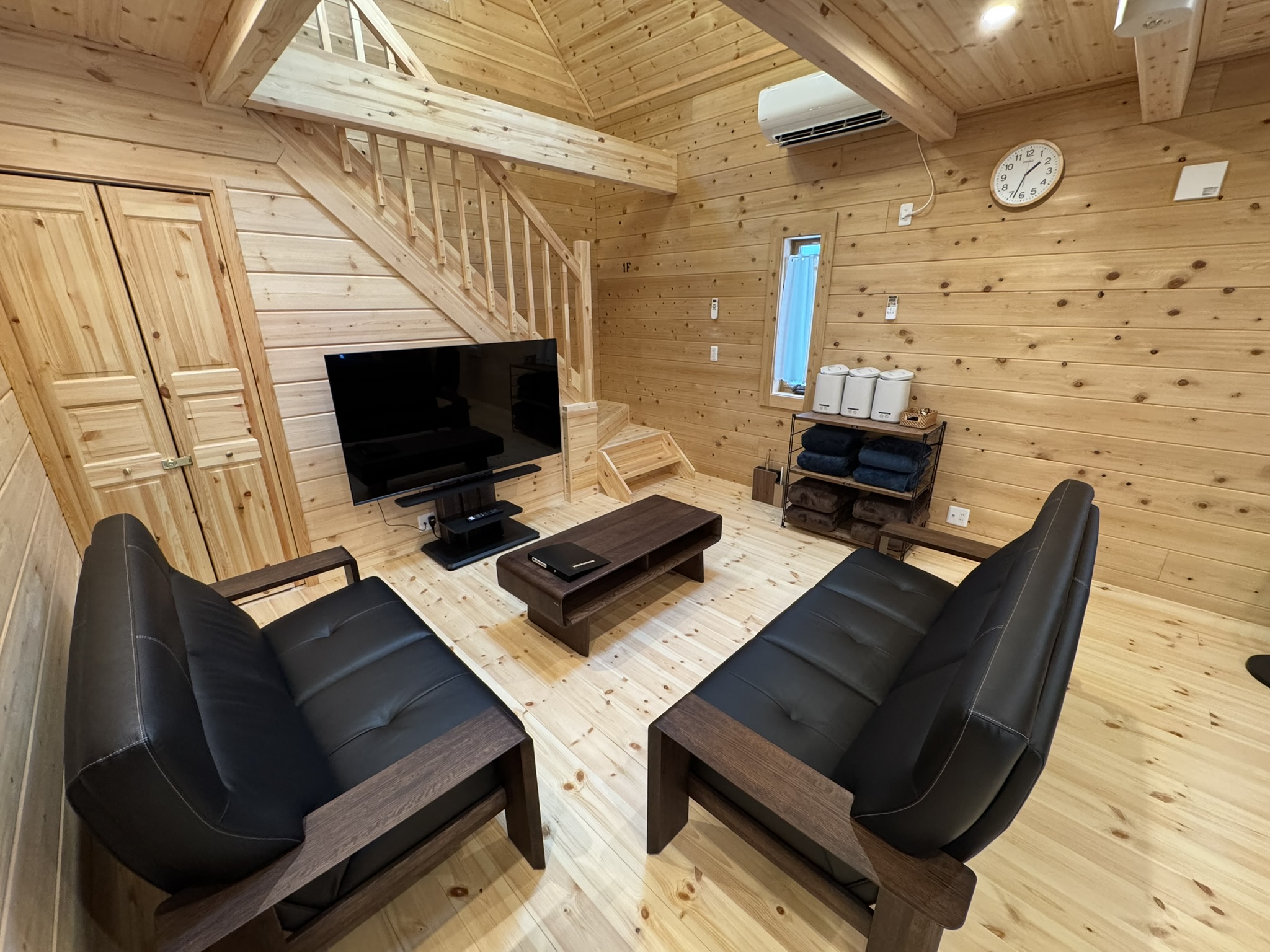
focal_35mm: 14
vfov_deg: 85.7
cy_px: 476
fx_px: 514
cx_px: 635
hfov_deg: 102.1
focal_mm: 2.22
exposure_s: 1/50
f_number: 2.2
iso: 320
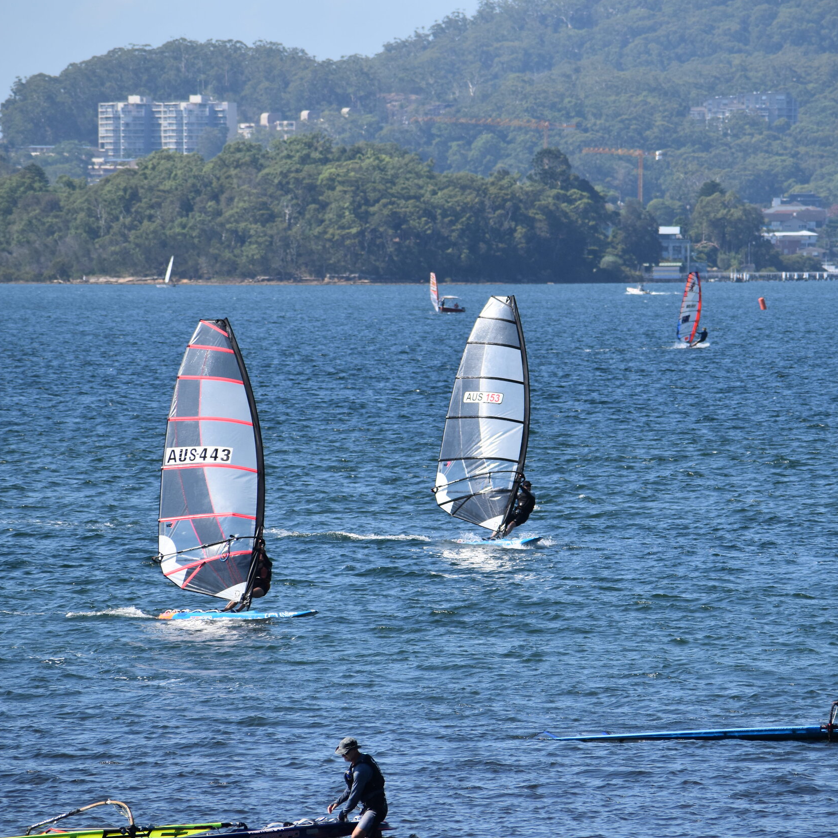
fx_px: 10490
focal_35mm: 383
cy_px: 419
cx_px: 455
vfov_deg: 4.6
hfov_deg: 4.6
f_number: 7.1
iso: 200
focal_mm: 200
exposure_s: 1/800
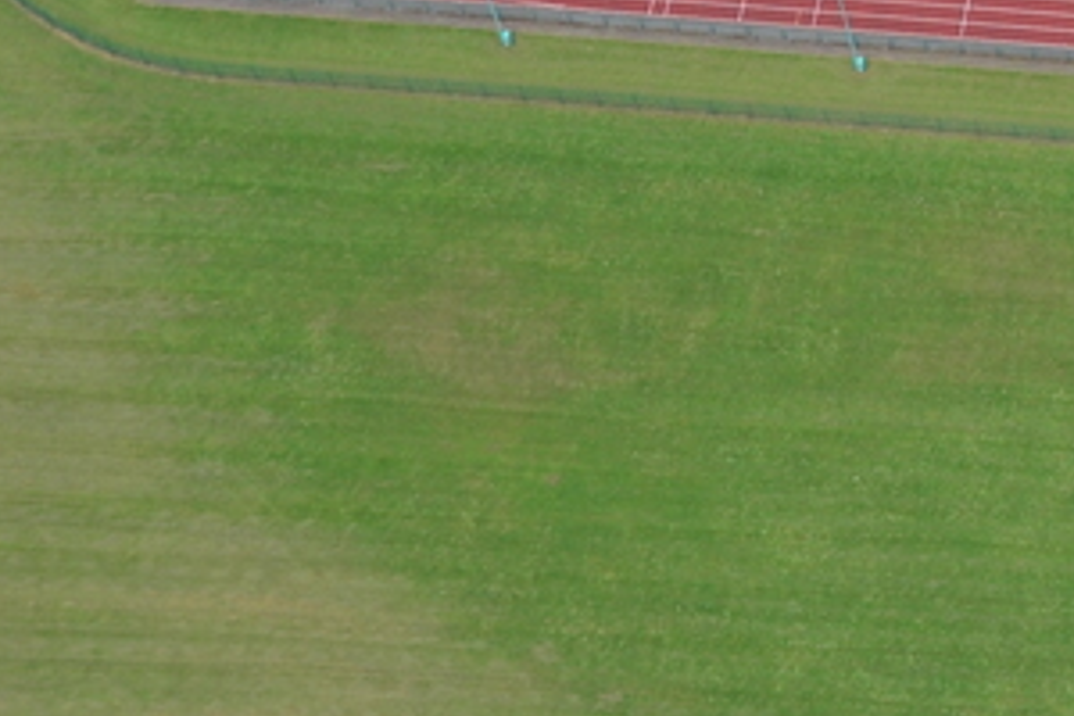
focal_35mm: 144
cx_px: 1926
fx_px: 4296
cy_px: -390
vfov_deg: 9.3
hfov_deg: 12.9
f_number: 5.6
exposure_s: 1/640
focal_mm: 24
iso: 400
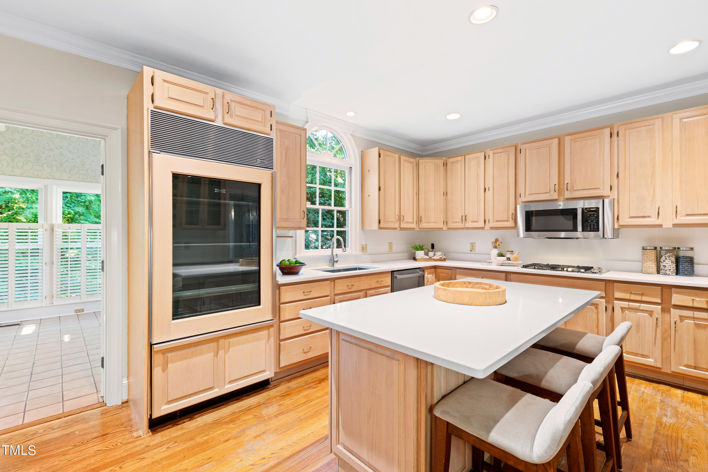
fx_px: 295
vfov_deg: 77.3
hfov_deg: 100.4
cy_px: 236
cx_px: 354
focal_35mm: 15
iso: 100
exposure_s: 1/1.25
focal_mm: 10
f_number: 8
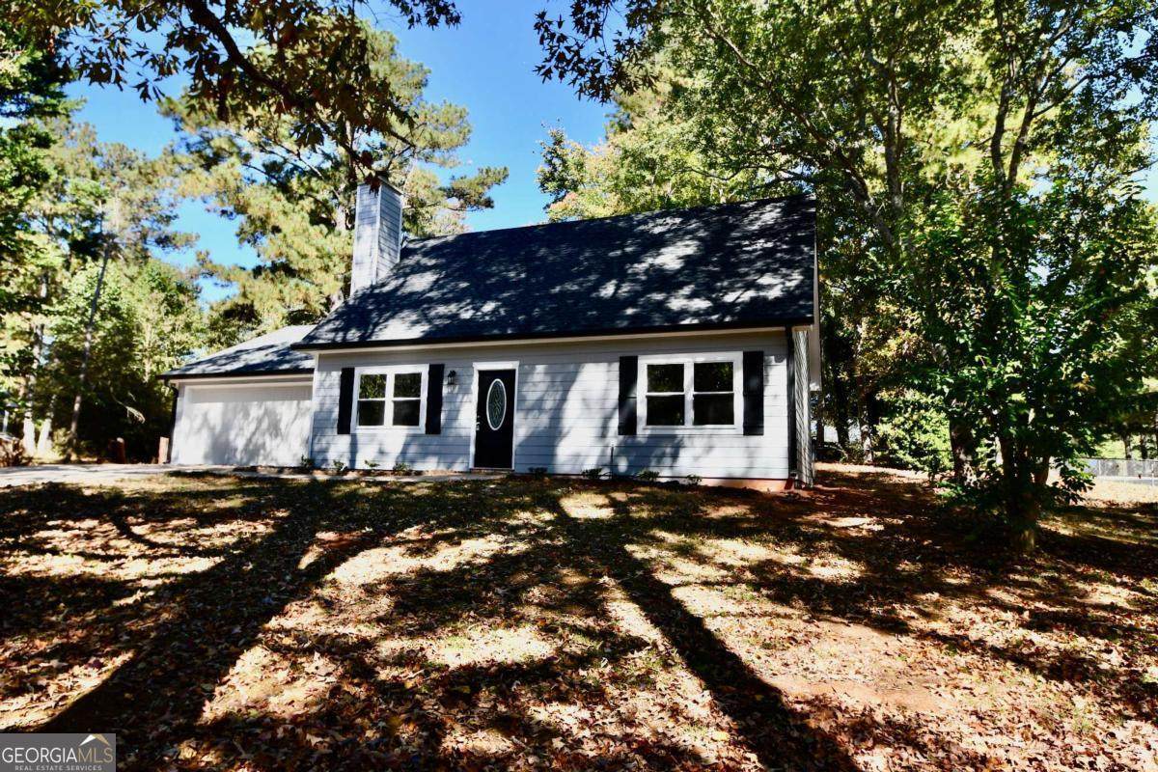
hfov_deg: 81.2
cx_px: 579
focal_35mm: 21
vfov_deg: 59.5
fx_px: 675
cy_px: 386
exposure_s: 1/250
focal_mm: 14
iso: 200
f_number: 6.3
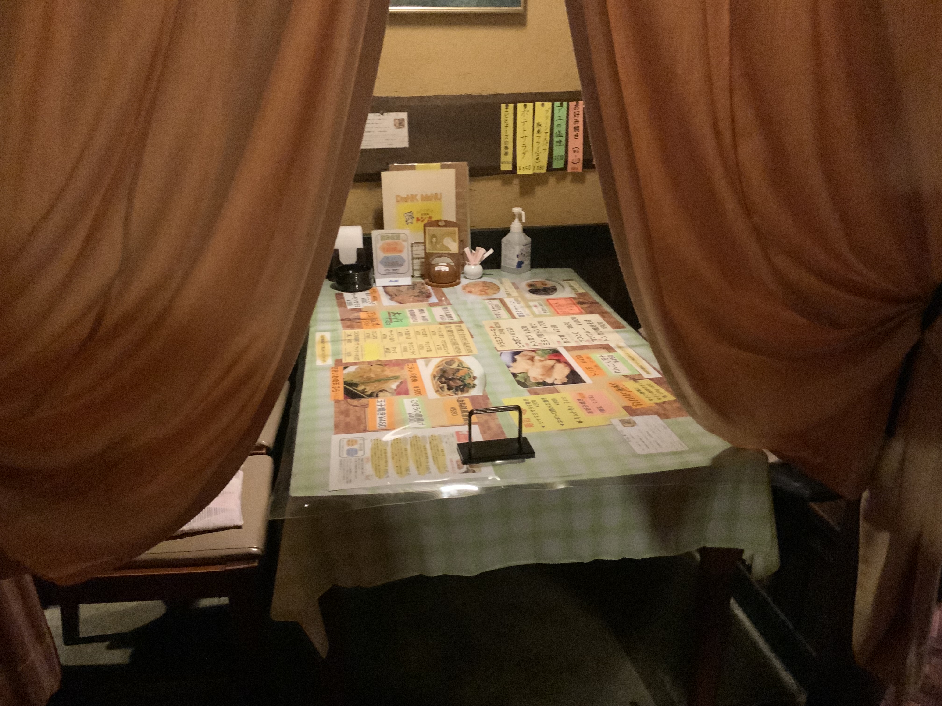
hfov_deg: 61.7
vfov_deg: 48.2
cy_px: 353
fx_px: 789
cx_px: 471
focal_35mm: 29
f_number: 1.8
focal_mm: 3
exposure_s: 1/30
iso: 500
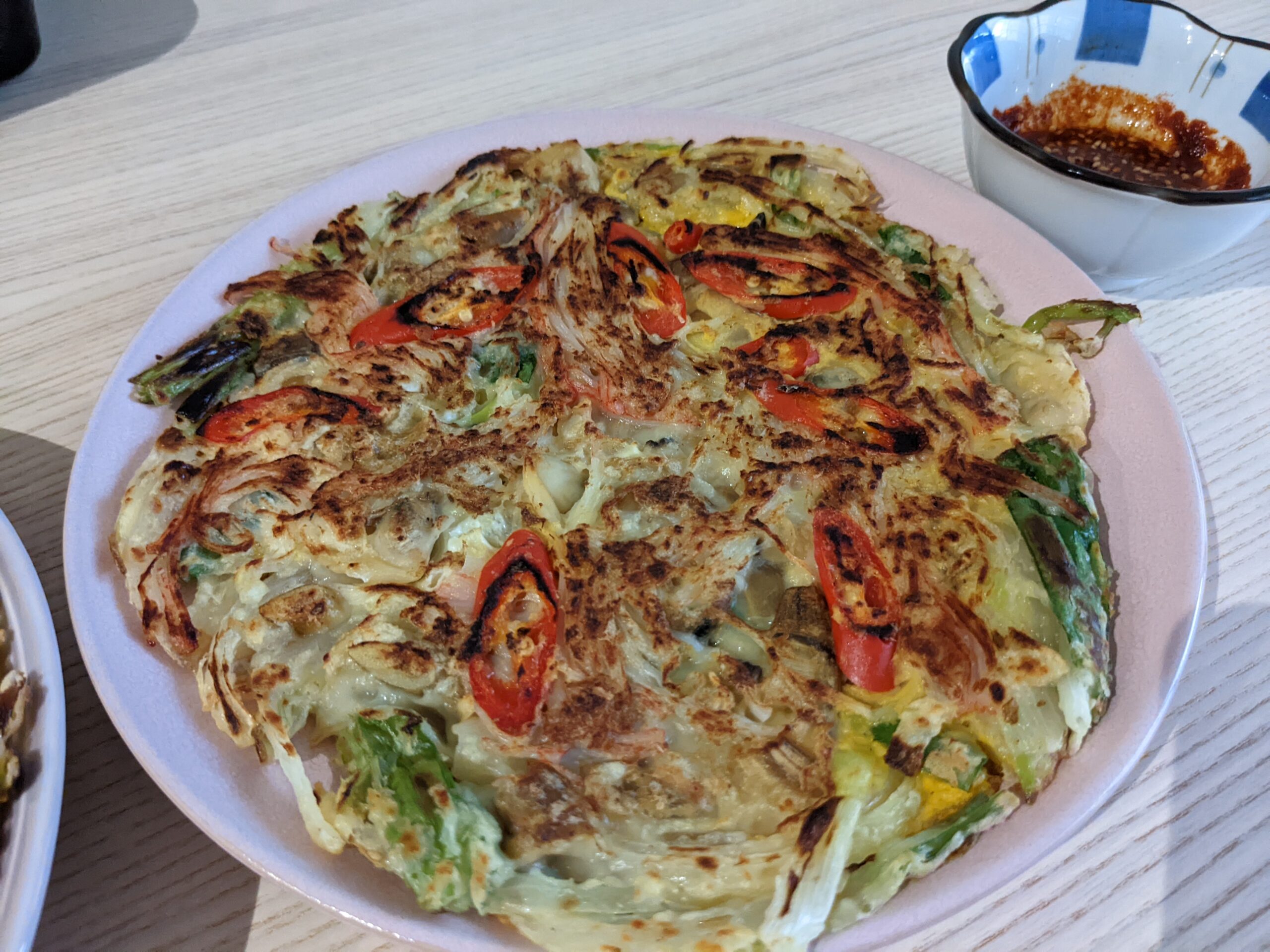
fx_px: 991
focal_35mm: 27
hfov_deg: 65.3
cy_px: 476
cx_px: 635
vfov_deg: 51.4
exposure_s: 1/62.9
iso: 1127
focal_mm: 4.38
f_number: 1.73
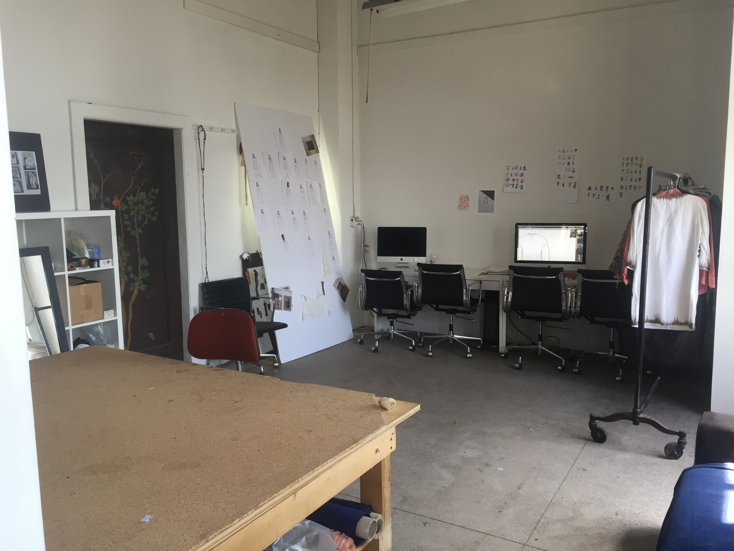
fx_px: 615
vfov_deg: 48.2
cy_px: 276
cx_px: 367
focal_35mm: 29
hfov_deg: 61.7
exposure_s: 1/40
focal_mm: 4.15
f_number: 2.2
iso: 32
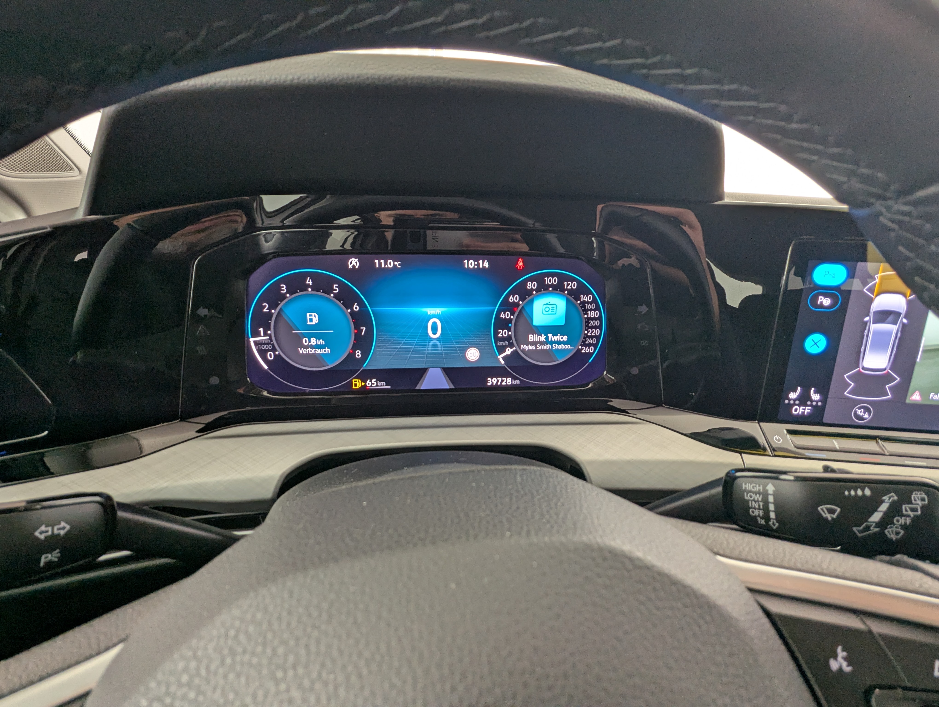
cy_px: 354
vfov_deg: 78.2
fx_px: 435
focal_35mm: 16
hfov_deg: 94.4
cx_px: 470
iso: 151
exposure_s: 1/51
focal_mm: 2.35
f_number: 2.2
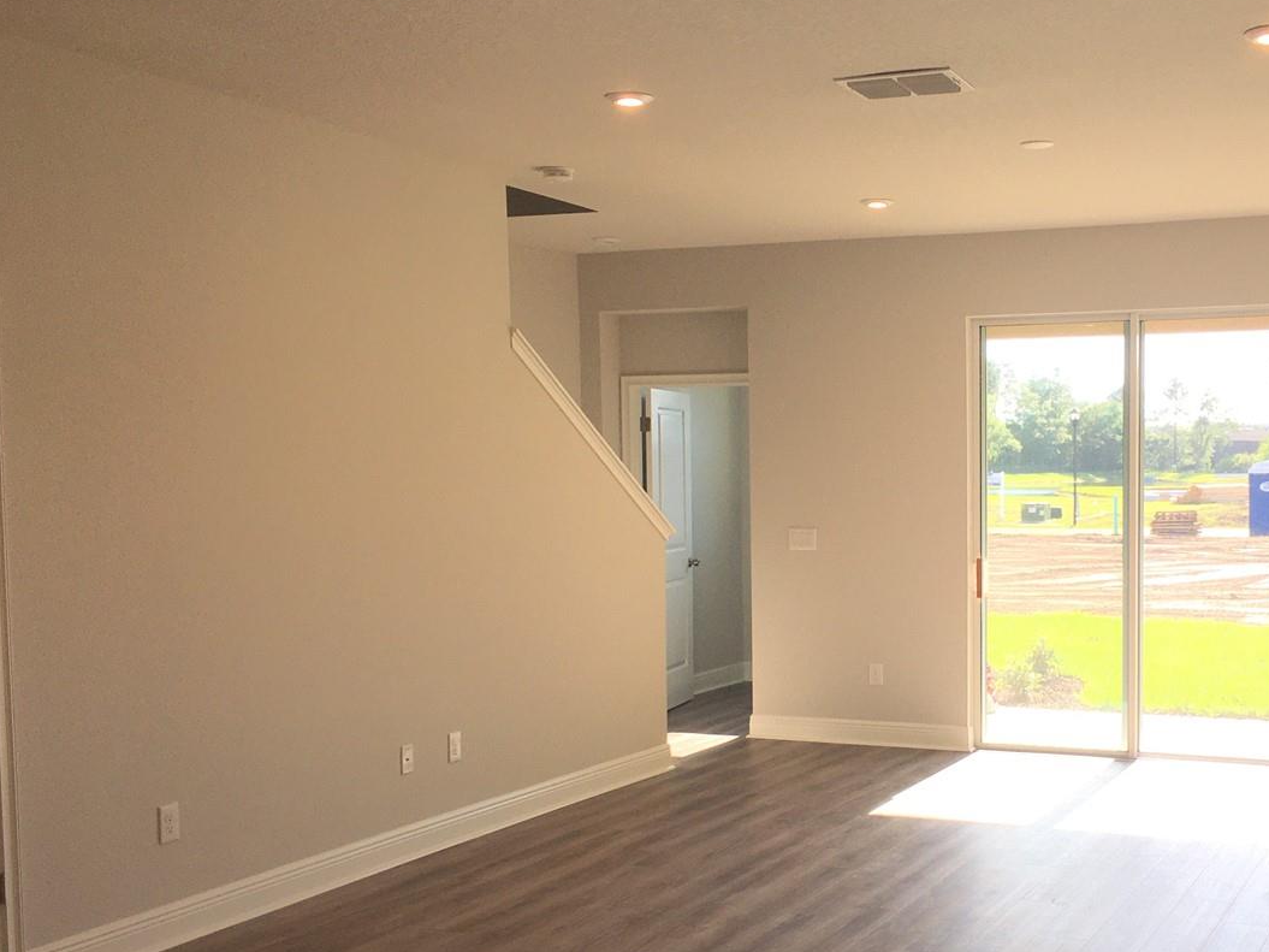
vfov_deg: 32.7
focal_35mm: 44
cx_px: 880
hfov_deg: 42.2
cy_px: 589
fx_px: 1613
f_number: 2.2
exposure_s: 1/171
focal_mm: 4.15
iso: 25
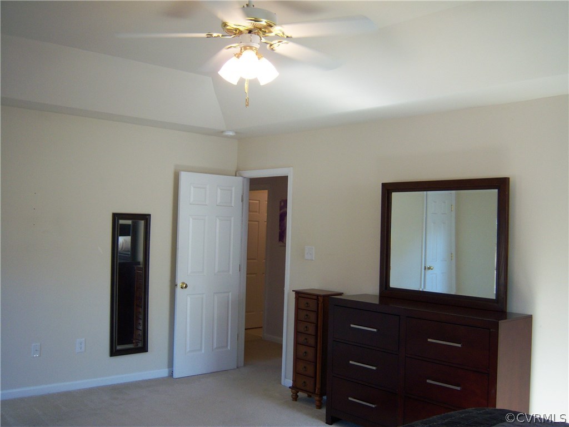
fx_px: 592
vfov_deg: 39.7
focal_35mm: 36
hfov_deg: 51.4
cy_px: 214
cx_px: 284
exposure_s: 1/60
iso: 160
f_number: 2.8
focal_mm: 7.5
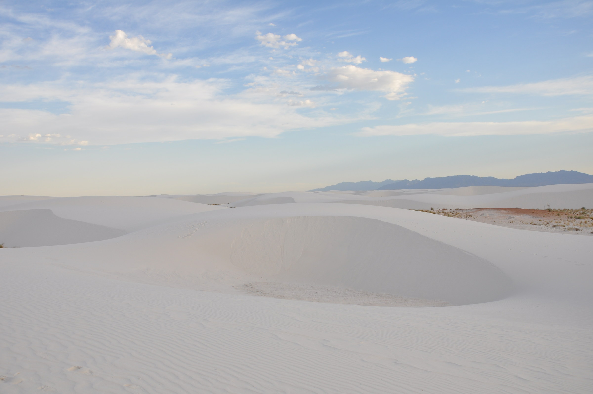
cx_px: 296
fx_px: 543
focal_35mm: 33
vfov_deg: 39.9
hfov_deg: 57.3
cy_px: 197
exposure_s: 1/250
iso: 200
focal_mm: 22
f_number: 8
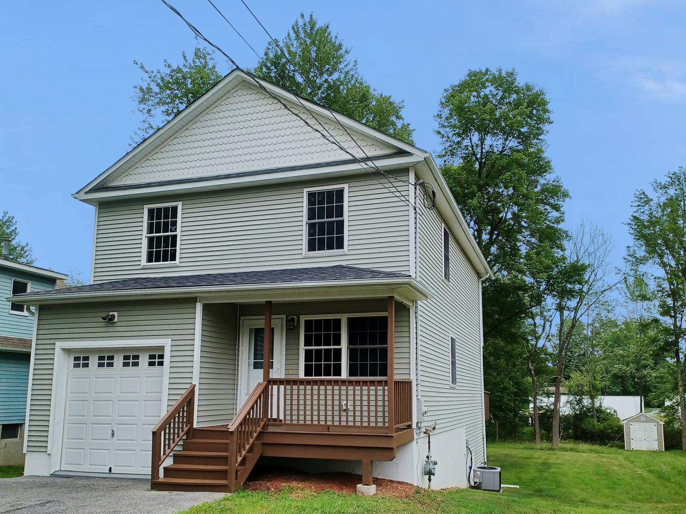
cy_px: 306
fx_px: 614
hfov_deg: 58.4
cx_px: 345
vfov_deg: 45.2
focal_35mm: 31
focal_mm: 4.6
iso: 32
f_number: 1.8
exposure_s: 1/326
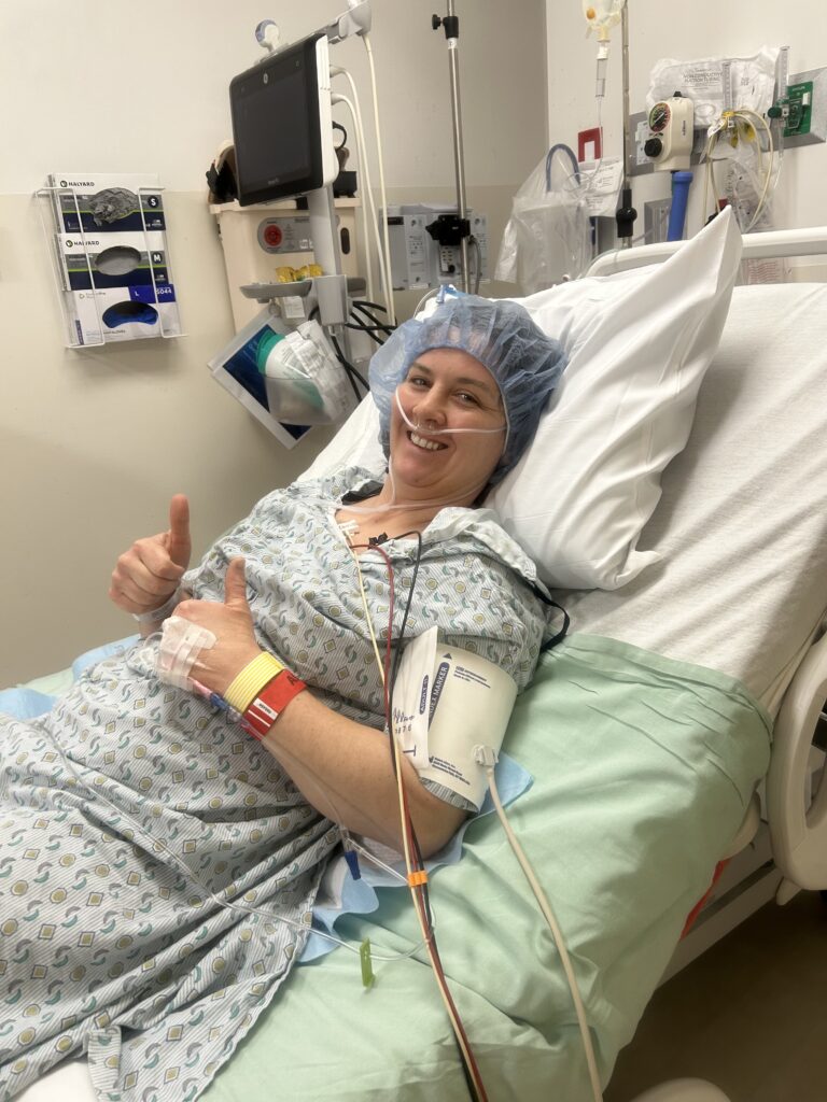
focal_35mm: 26
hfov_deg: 53.1
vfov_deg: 67.3
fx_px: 828
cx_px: 414
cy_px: 551
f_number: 1.5
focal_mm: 5.7
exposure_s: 1/60
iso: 125
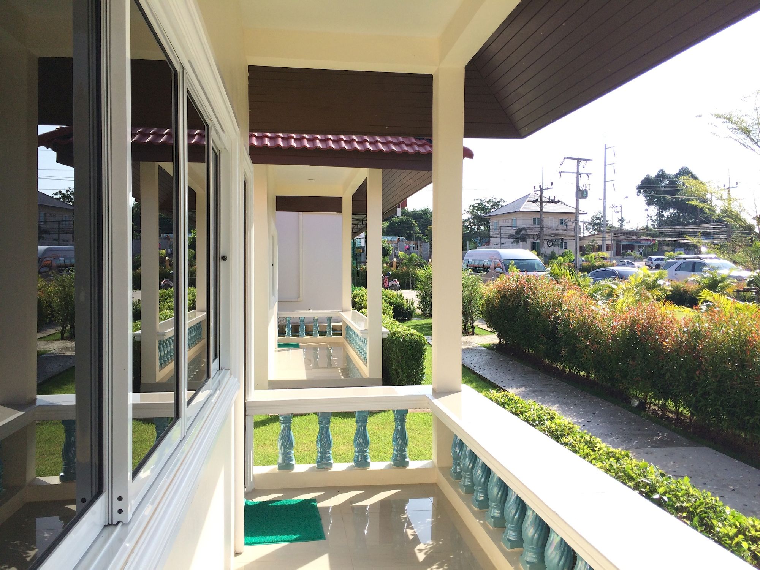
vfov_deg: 48.2
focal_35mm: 29
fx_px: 637
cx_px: 380
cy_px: 285
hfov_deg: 61.7
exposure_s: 1/1244
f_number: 2.2
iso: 32
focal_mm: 4.15
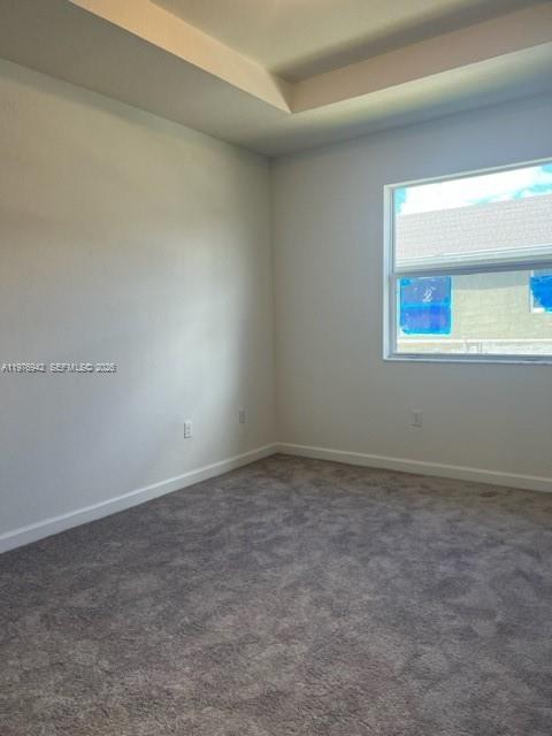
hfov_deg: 53.1
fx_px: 553
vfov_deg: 67.3
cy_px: 368
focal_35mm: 26
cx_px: 276
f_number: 1.5
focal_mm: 5.7
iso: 64
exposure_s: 1/132
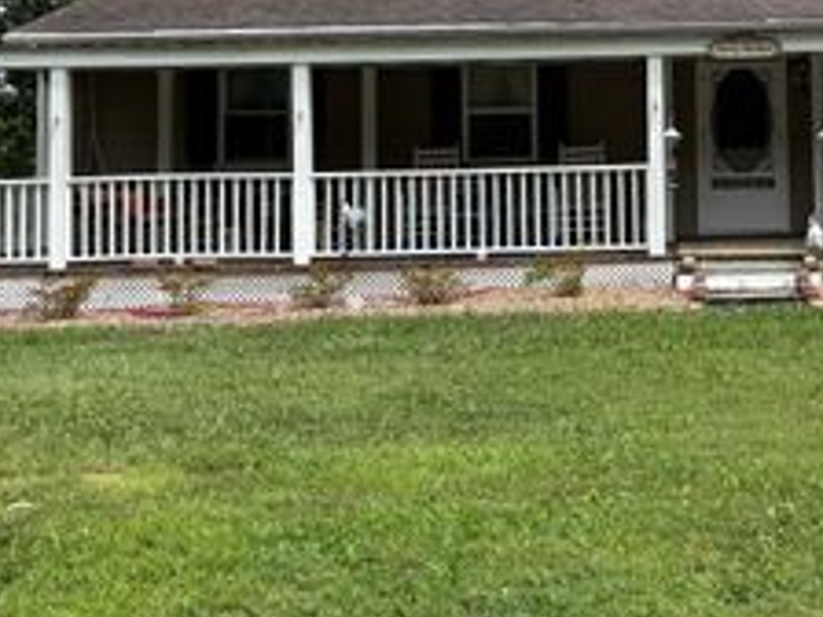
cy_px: 94
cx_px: 691
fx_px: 1379
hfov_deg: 32.1
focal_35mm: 58
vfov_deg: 24.7
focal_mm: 5.96
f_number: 1.6
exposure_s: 1/3650
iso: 50
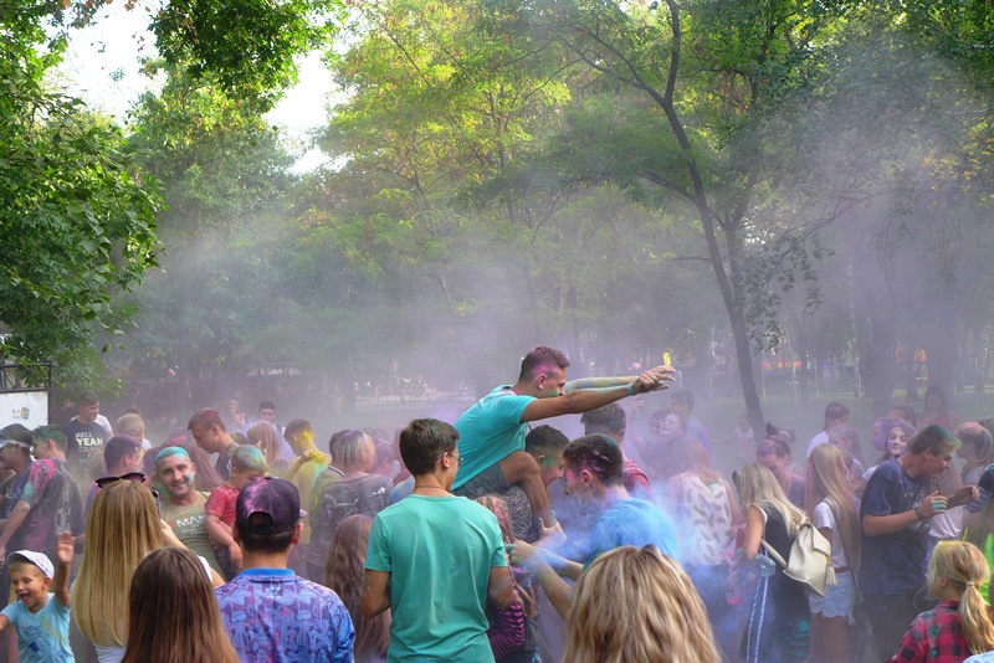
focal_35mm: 60
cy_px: 332
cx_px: 497
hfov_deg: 33.4
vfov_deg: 22.6
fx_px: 1657
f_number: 2.8
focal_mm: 11.8
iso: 80
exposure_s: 1/160
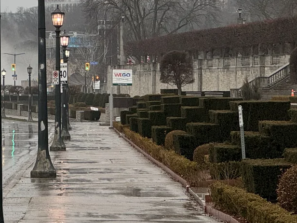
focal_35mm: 200
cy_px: 2
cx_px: -33
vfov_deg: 7.4
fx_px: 1716
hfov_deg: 9.8
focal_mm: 9
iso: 80
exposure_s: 1/120
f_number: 2.8
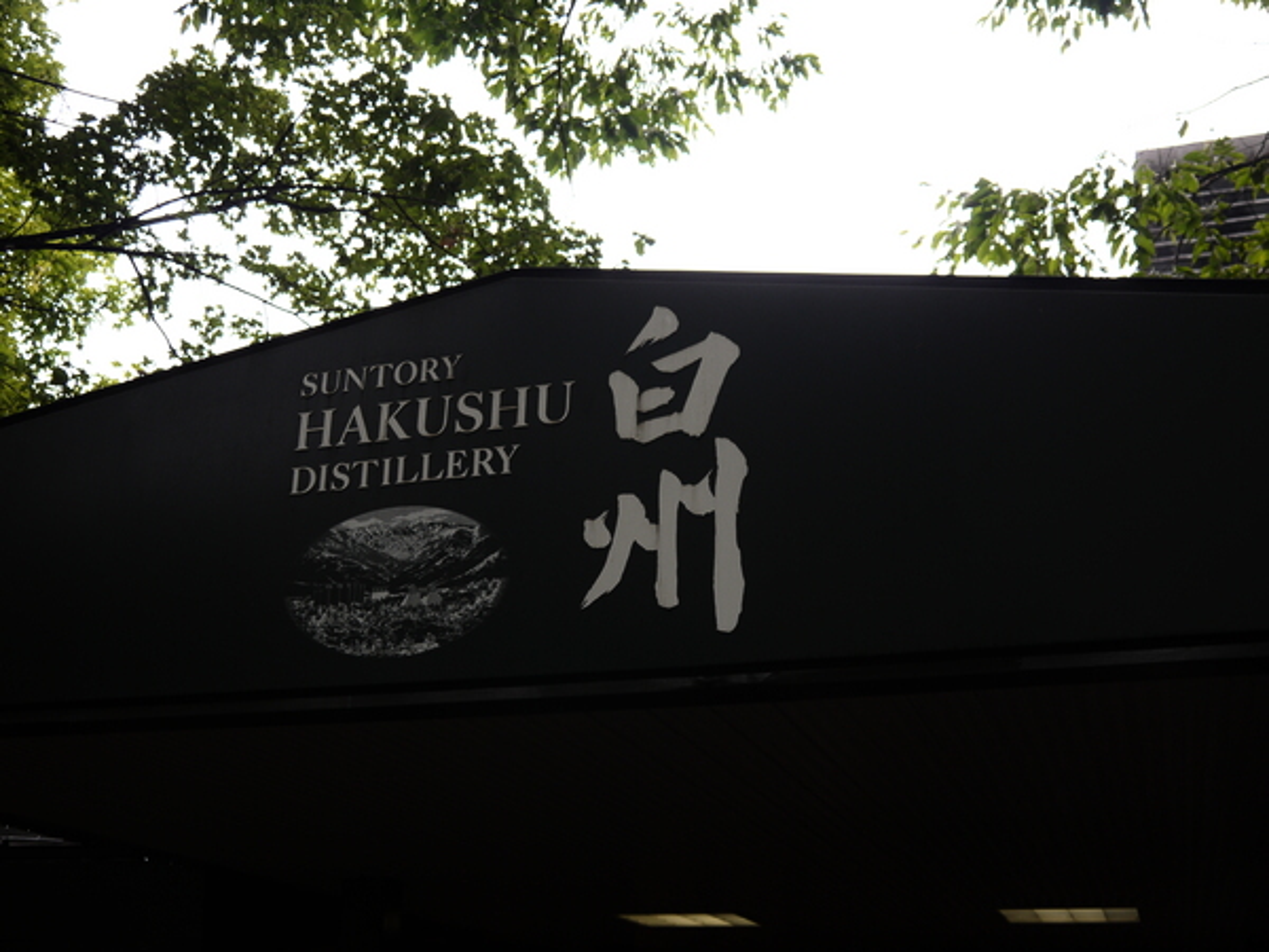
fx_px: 1686
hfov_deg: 41.2
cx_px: 634
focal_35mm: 46
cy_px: 476
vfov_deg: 31.5
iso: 100
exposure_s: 1/125
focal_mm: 23
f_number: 4.5
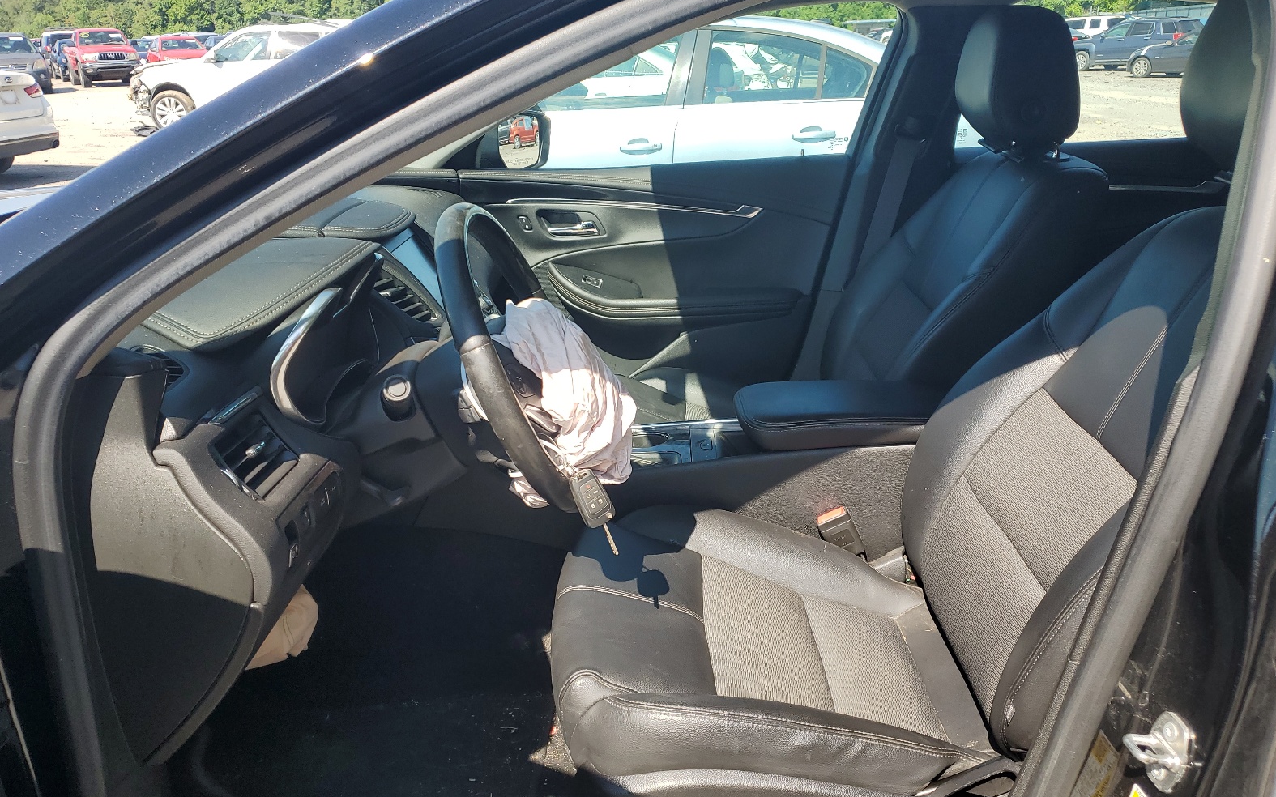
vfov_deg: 44.5
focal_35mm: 28
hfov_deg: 66.5
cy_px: 435
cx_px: 635
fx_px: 974
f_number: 1.5
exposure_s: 1/1000
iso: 50
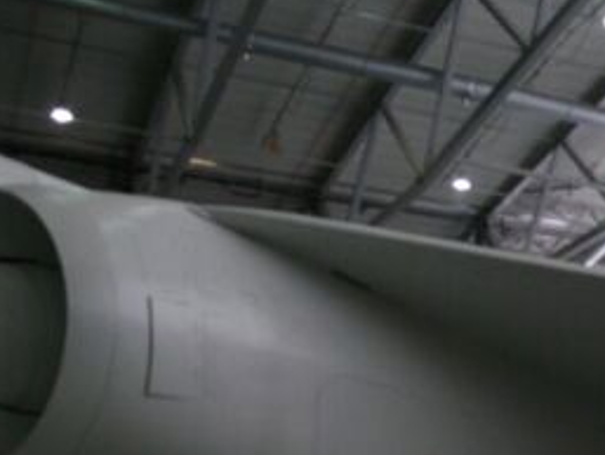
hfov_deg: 27.2
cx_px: 579
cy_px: 393
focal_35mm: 68
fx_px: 1189
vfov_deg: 21.2
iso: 320
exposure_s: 1/125
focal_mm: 7.4
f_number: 2.8
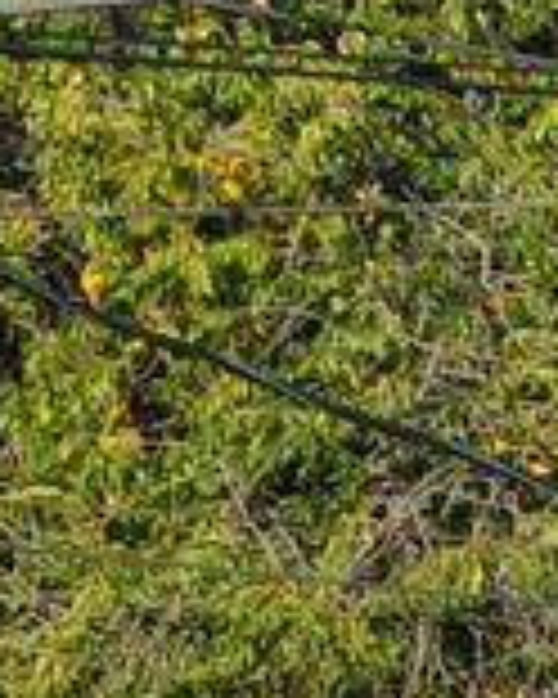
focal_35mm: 610
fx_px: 12592
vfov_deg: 3.1
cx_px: 2812
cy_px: 1720
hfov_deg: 2.4
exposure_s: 1/400
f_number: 7.1
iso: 200
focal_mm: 48
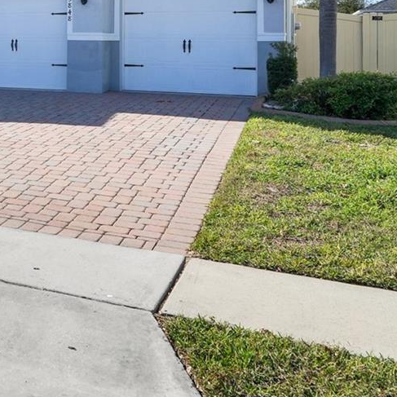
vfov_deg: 30.0
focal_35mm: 54
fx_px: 706
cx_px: -133
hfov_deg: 26.2
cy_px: 34
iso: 250
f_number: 9
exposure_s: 1/60
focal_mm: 19.5
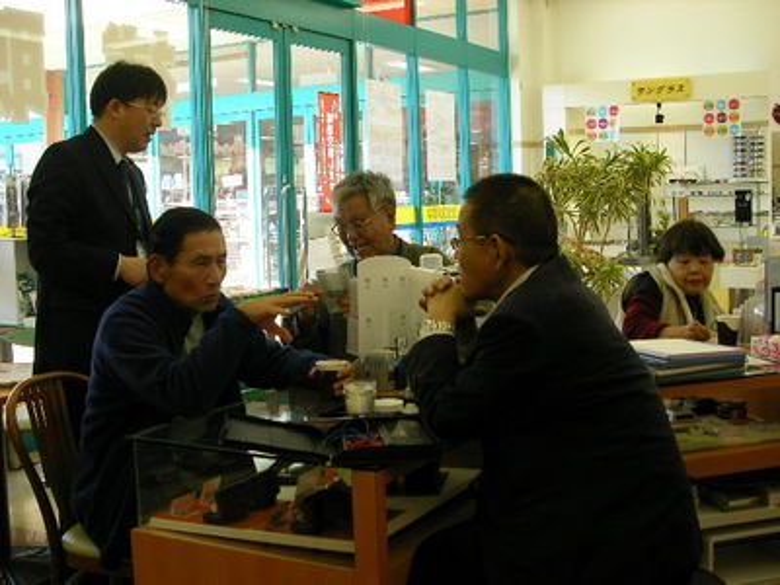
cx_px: 390
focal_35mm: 44
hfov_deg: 42.9
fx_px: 991
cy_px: 292
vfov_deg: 32.9
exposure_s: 1/56
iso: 54
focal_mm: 7.4
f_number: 3.5
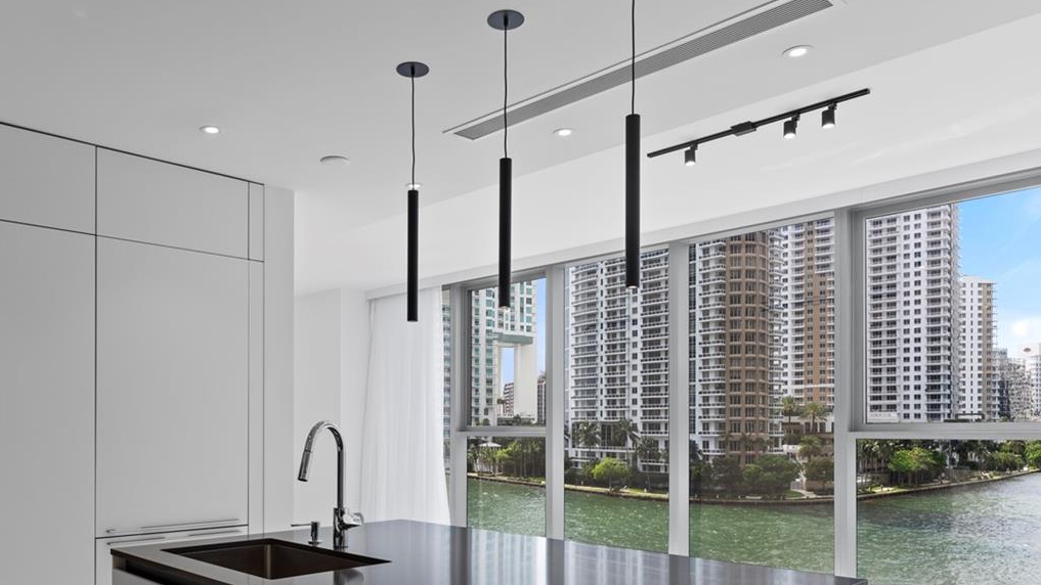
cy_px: 392
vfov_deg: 40.9
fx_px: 773
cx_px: 424
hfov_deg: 67.3
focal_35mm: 28
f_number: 8
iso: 100
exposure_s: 1/20
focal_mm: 17
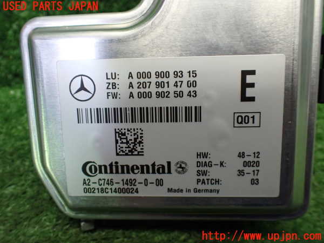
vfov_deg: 46.8
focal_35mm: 30
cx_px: 162
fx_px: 281
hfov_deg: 60.0
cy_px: 122
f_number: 2.3
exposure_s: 1/125
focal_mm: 5.4
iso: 640
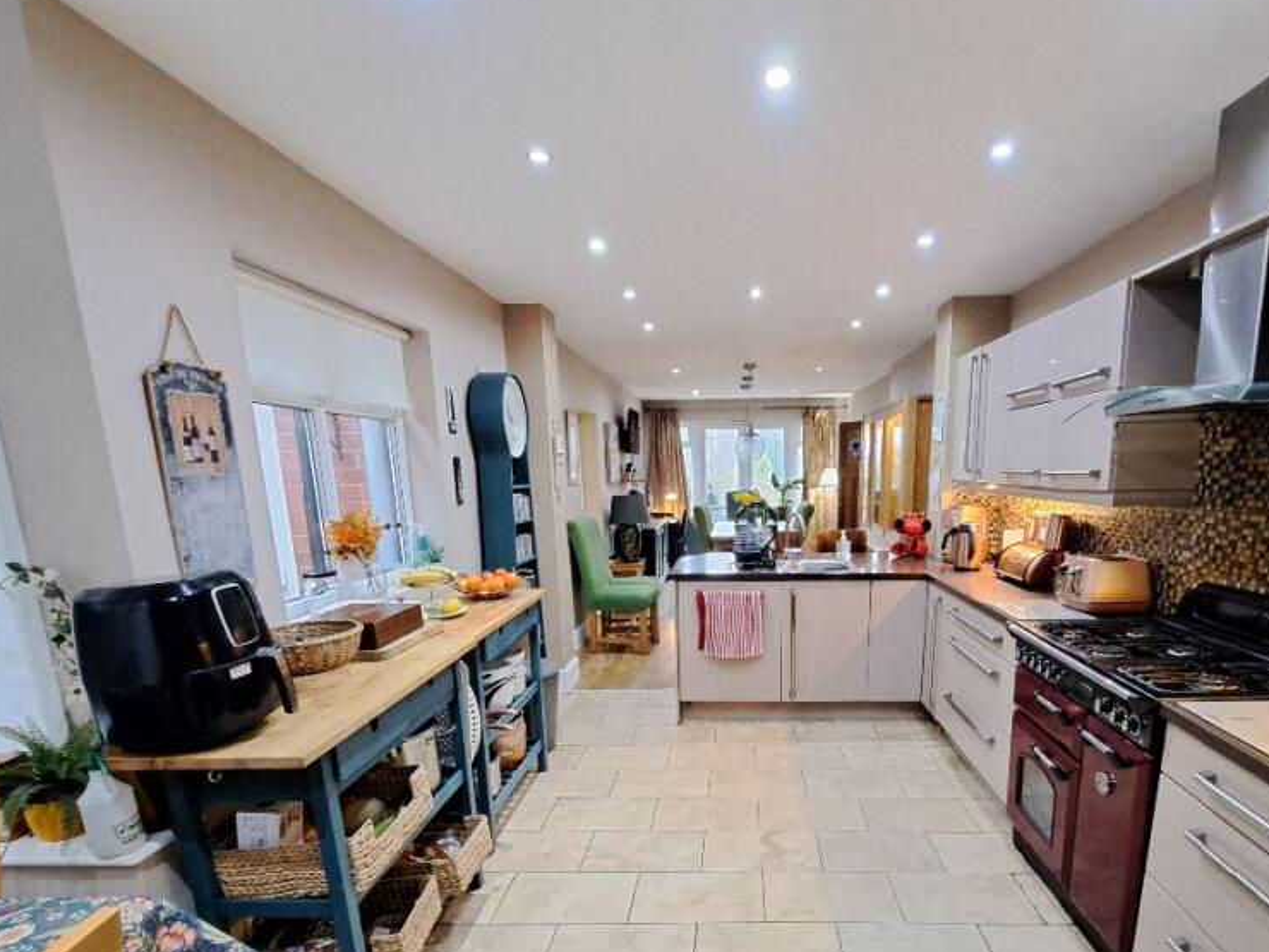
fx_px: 660
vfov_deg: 69.6
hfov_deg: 87.1
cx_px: 732
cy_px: 633
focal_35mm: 18
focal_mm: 1.74
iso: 400
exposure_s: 1/25
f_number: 2.2
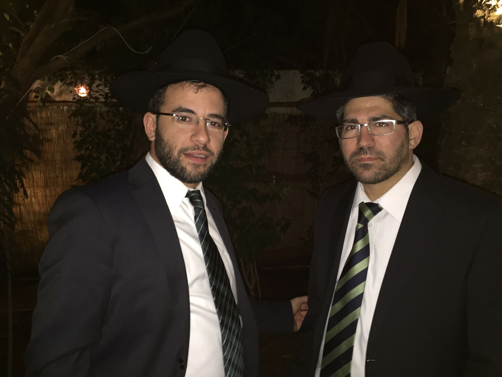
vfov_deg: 48.2
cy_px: 188
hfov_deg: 61.7
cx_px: 251
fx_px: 421
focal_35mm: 29
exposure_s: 1/16
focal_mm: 4.15
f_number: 2.2
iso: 125
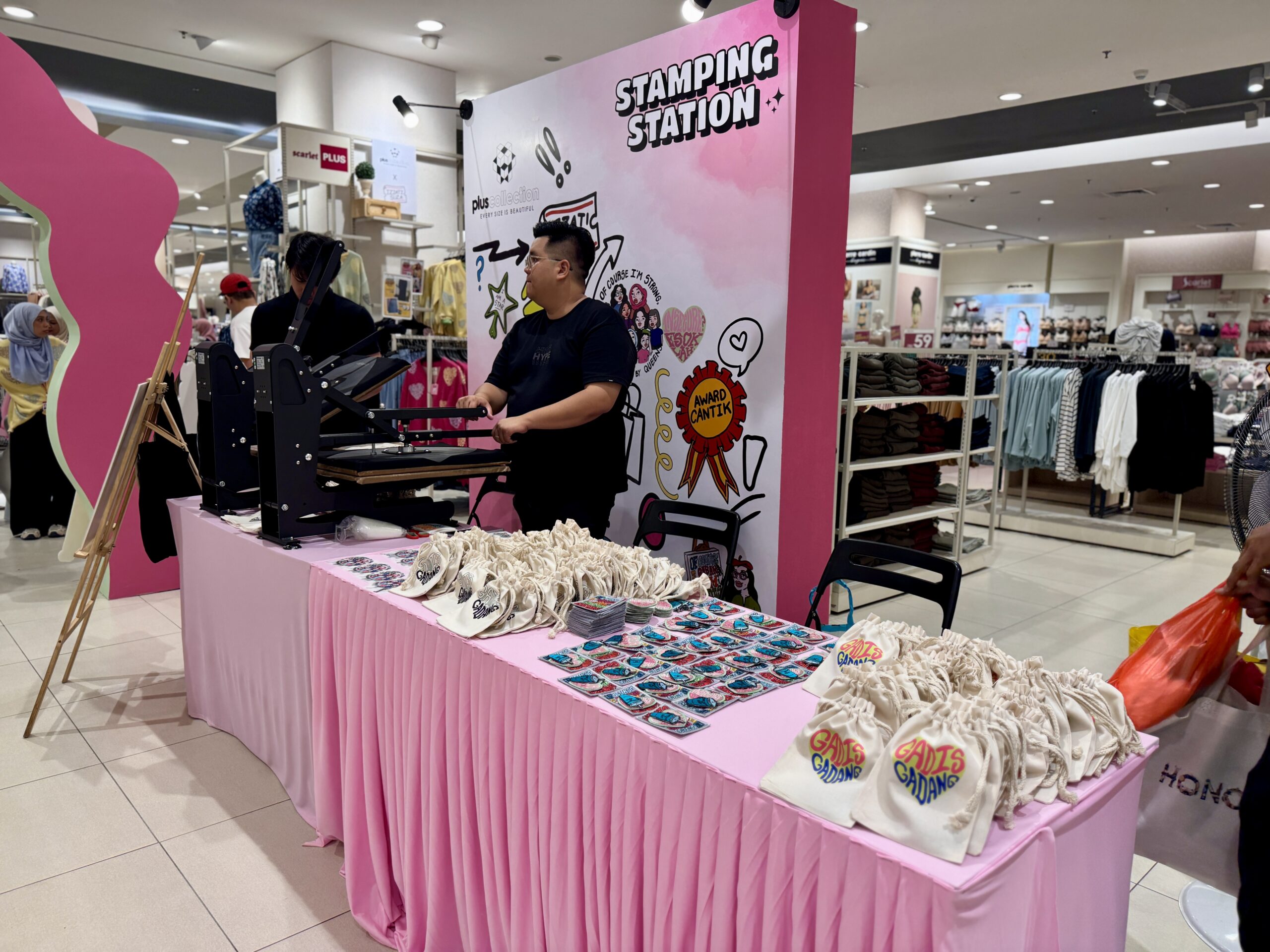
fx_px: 881
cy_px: 476
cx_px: 635
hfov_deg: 71.6
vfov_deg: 56.8
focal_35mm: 24
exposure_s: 1/100
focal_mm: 6.76
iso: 100
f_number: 1.78
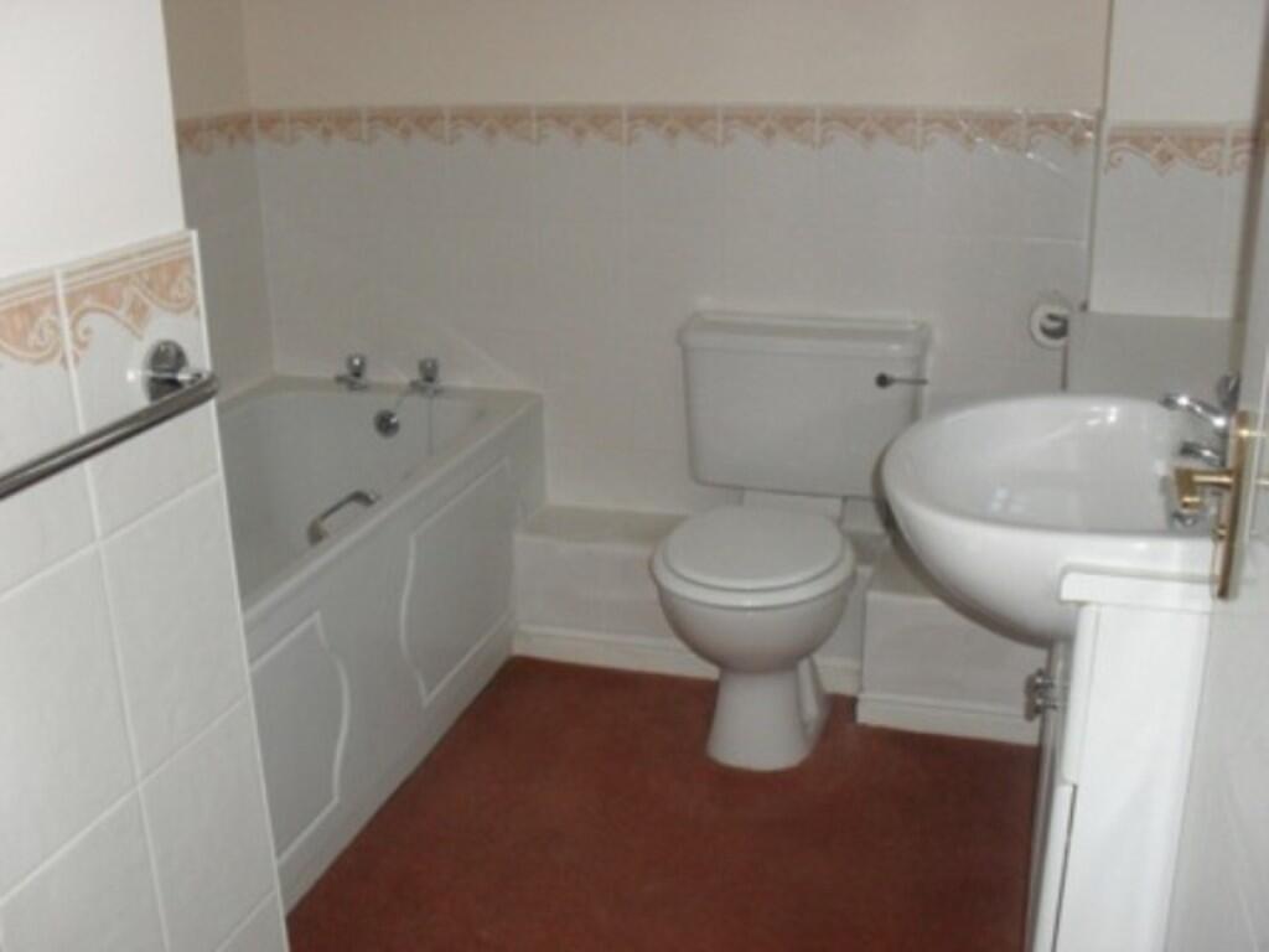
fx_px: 1283
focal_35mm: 35
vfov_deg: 40.7
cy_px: 476
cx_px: 634
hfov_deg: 52.6
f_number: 3.2
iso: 200
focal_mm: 6.3
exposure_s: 1/45
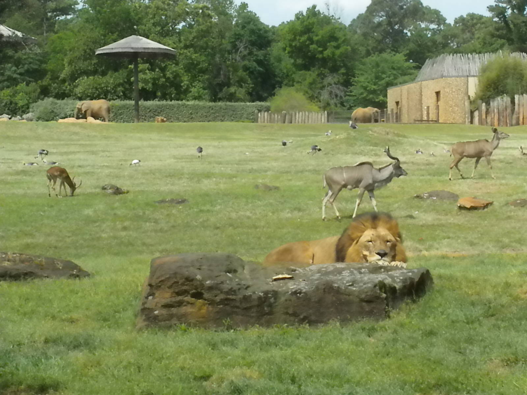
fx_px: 1522
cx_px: 264
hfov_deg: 19.6
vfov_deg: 14.8
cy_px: 198
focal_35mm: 100
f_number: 14
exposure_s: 1/284
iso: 640
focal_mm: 17.7
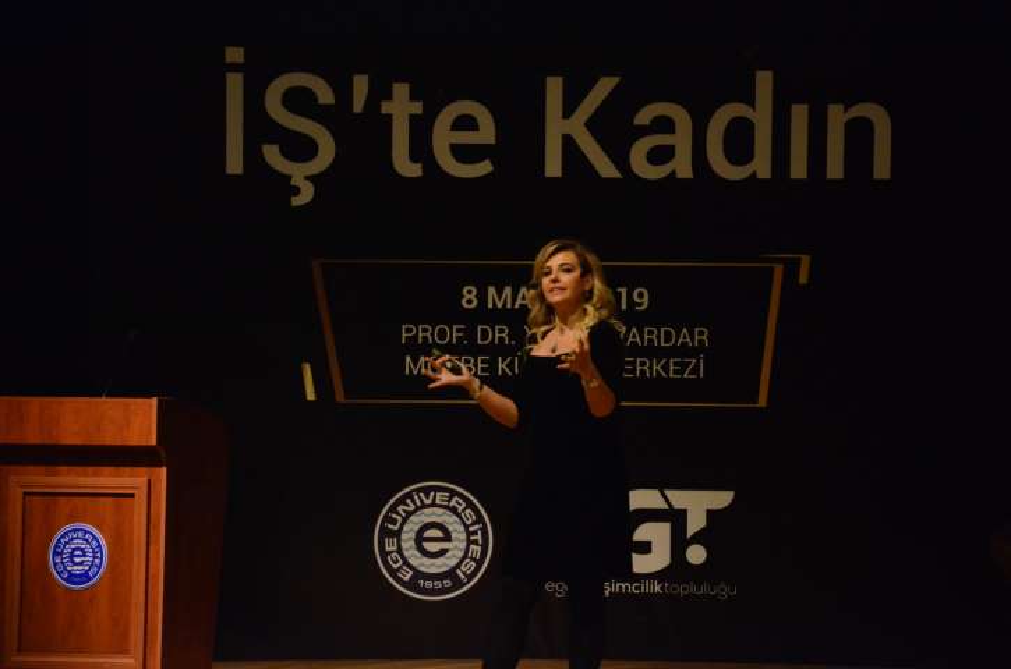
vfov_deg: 8.7
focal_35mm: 158
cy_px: 334
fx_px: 4413
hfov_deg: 13.1
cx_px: 506
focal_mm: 105
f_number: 5.6
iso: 5000
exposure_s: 1/100
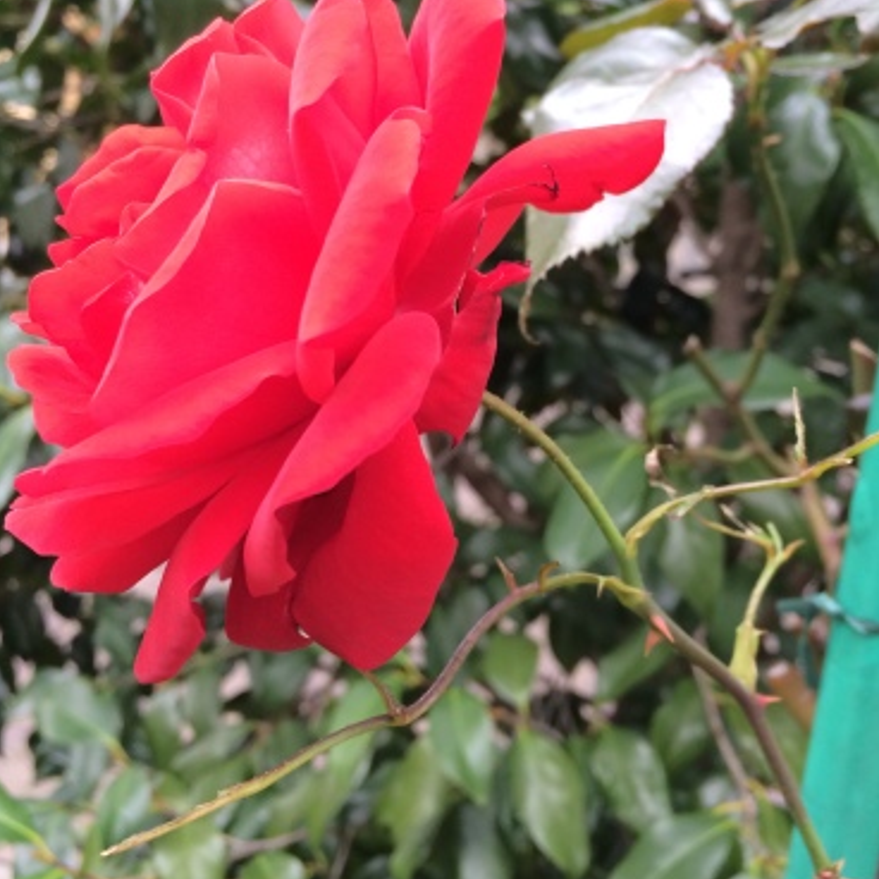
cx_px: 434
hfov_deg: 46.0
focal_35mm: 36
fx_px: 1034
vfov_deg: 45.9
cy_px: 373
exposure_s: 1/30
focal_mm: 4.12
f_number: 2.2
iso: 40
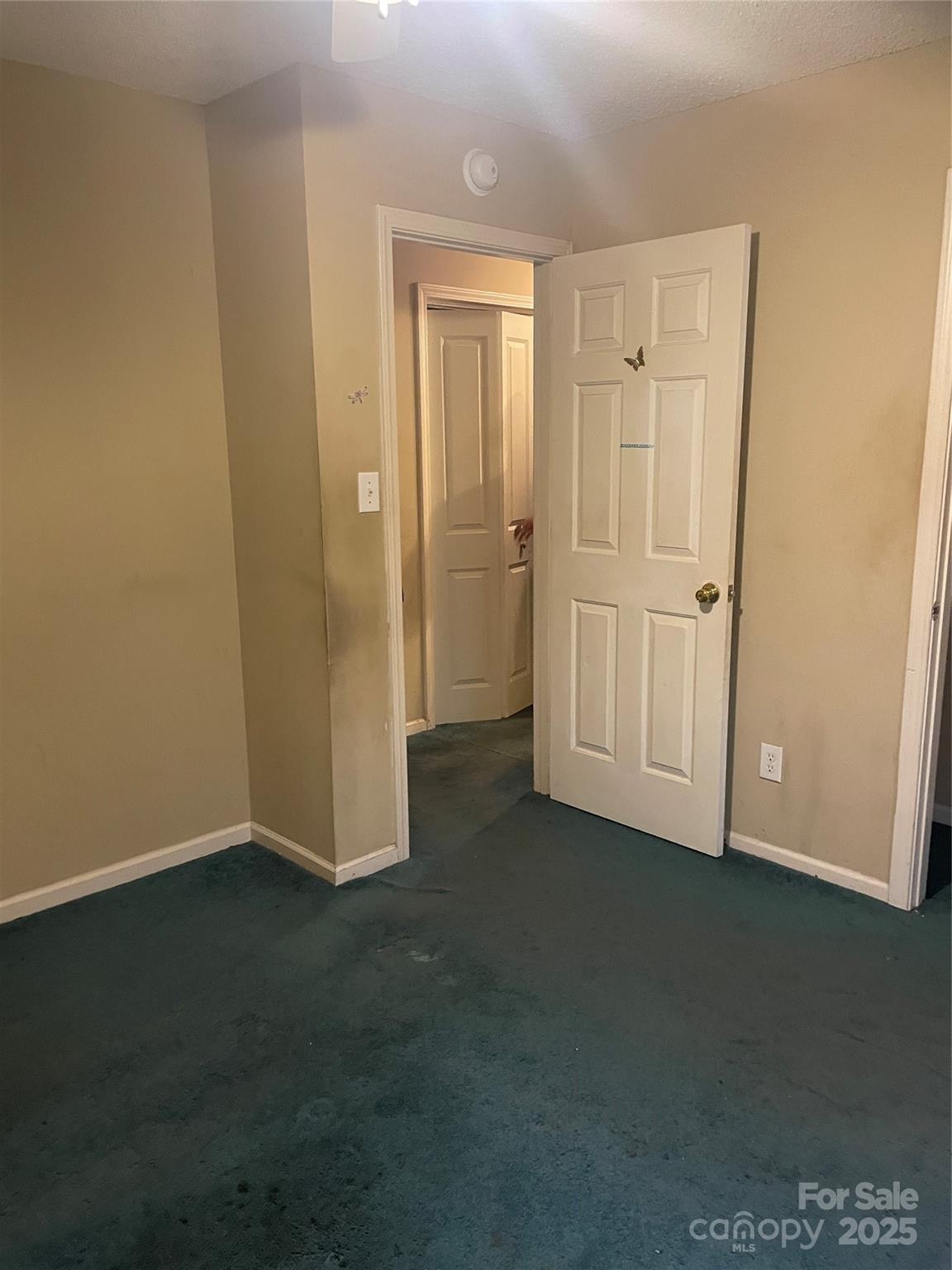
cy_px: 635
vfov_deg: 67.3
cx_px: 476
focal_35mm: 26
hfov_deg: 53.1
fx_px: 953
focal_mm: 4.2
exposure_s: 1/40
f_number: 1.6
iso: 500
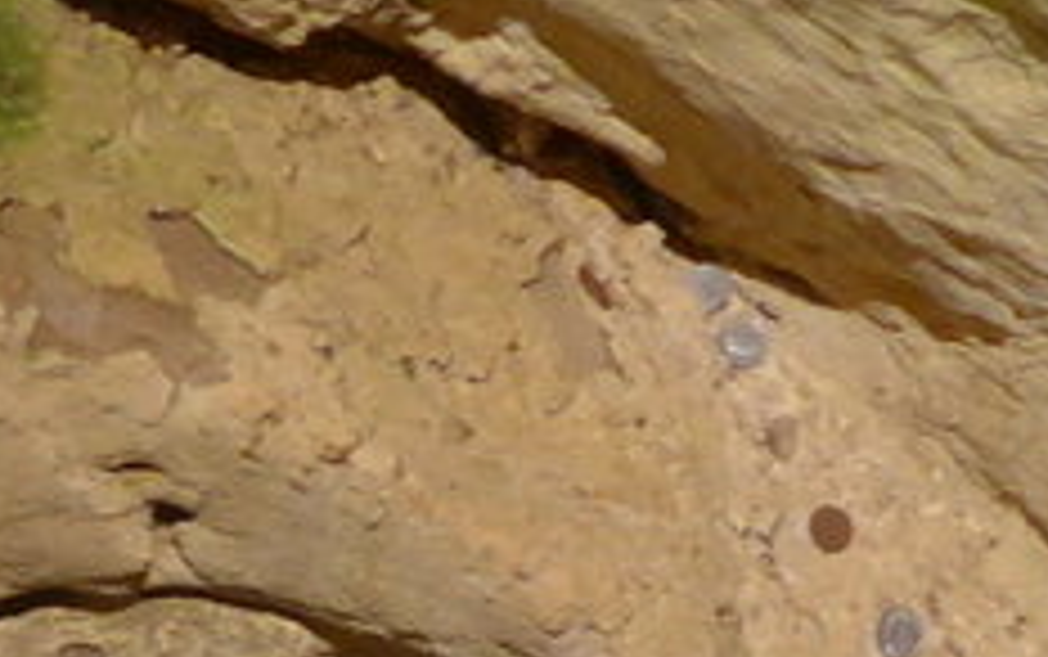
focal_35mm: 158
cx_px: 270
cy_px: 932
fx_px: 4516
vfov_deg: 8.2
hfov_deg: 13.2
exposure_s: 1/8
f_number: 2
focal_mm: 6
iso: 400
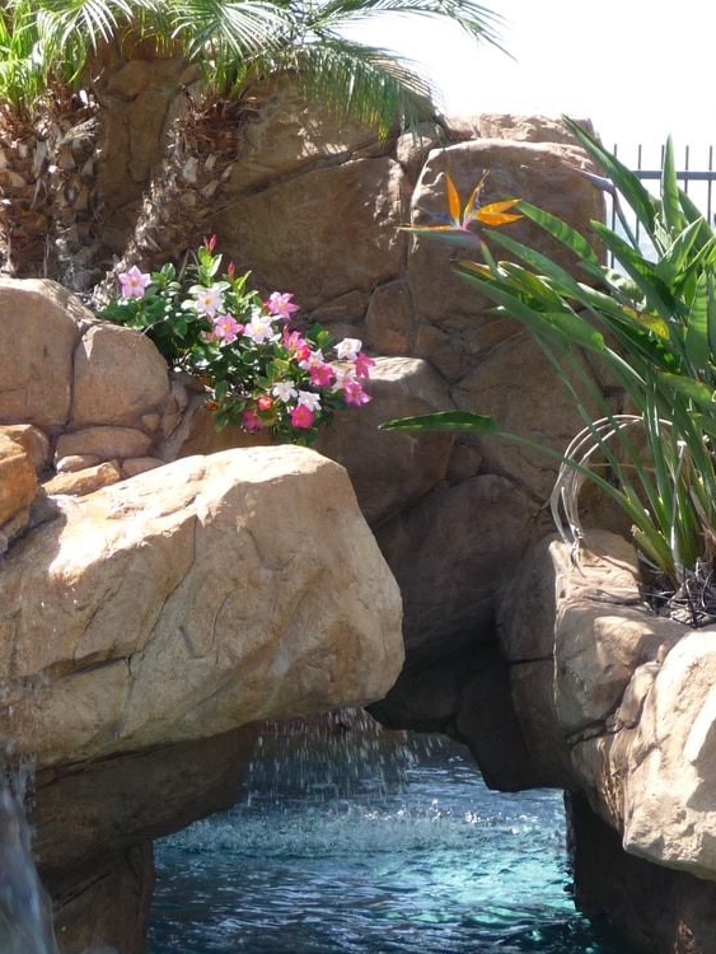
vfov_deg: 10.8
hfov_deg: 8.1
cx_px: 403
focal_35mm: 183
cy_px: 513
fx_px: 5044
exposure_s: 1/160
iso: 100
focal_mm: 17.5
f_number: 4.7
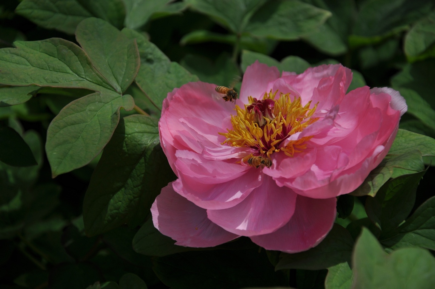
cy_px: 144
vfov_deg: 11.4
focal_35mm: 120
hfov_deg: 17.1
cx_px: 218
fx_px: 1448
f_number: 5.3
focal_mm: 80
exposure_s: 1/2500
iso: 200
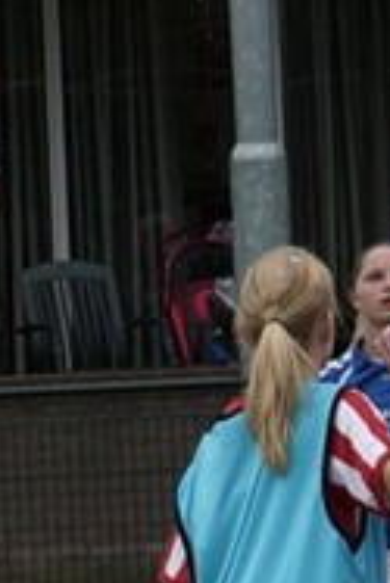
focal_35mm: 197
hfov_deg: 7.0
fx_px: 3195
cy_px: 193
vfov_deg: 10.4
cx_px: 108
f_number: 4.5
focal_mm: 24
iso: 100
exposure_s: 1/400
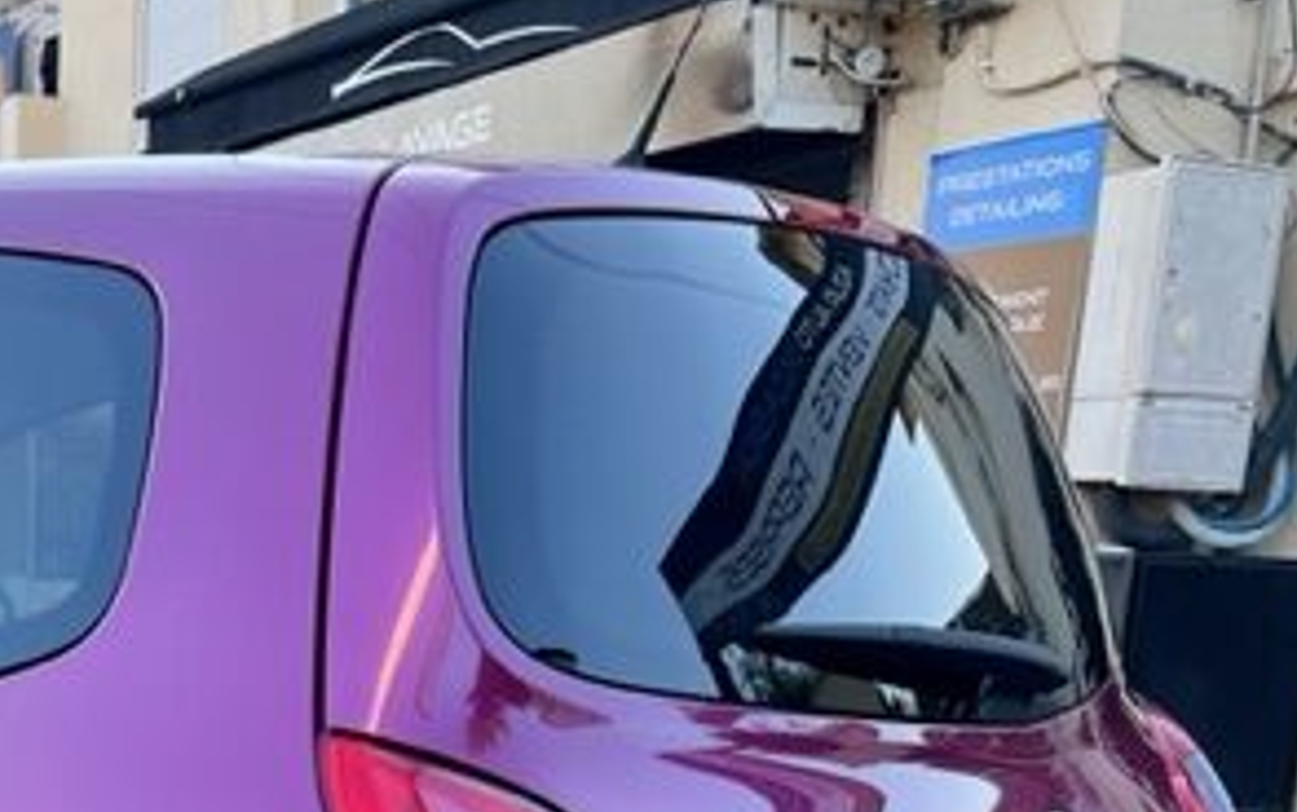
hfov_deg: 31.9
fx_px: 2122
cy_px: 1037
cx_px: 62
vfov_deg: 20.0
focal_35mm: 60
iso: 50
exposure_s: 1/295
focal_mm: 5.7
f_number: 1.5
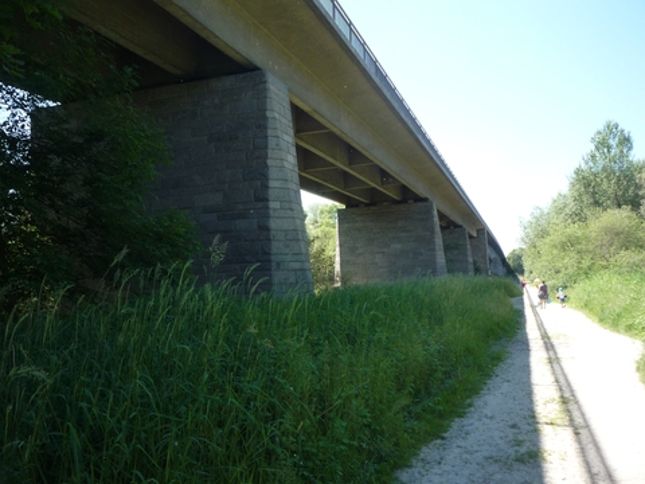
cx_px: 322
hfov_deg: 56.8
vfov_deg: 44.2
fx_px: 596
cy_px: 242
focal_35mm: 32
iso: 100
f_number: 4
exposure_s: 1/160
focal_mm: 5.2
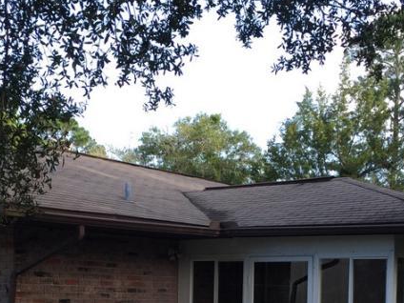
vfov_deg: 20.1
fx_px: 817
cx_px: 144
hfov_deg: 27.6
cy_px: 330
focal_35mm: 70
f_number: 2.2
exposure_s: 1/218
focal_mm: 4.15
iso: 32
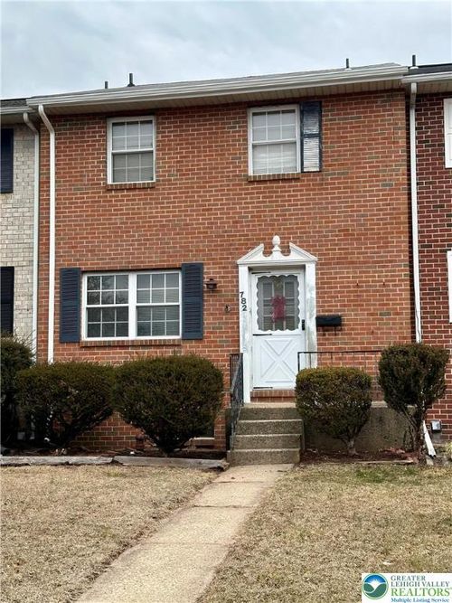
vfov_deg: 39.7
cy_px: 302
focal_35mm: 48
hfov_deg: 30.3
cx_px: 226
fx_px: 836
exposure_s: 1/836
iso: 64
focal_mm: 6.86
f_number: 1.78
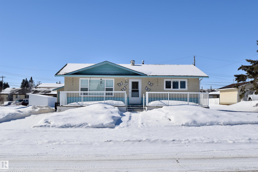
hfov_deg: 53.1
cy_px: 86
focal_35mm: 36
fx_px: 258
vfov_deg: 36.9
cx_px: 129
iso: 200
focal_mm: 24
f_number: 11
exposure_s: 1/500
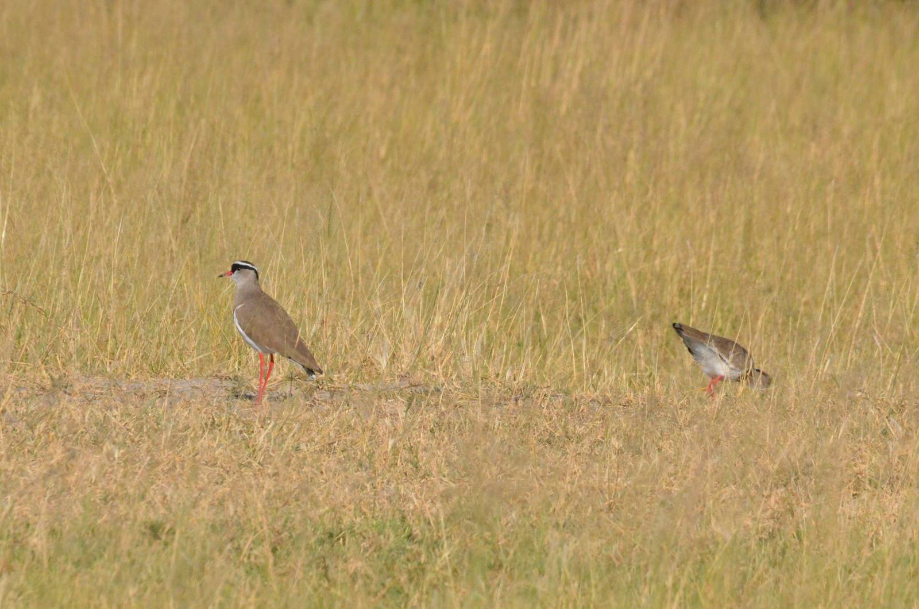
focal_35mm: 750
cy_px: 304
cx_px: 460
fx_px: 19108
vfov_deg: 1.8
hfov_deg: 2.8
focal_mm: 500
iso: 2500
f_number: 14
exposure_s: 1/3200
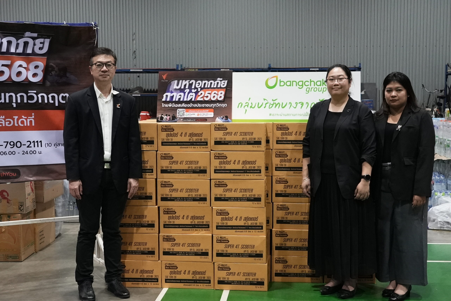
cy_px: 150
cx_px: 226
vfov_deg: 28.1
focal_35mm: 48
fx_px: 602
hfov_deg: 41.1
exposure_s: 1/125
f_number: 5.6
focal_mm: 32
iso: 8000
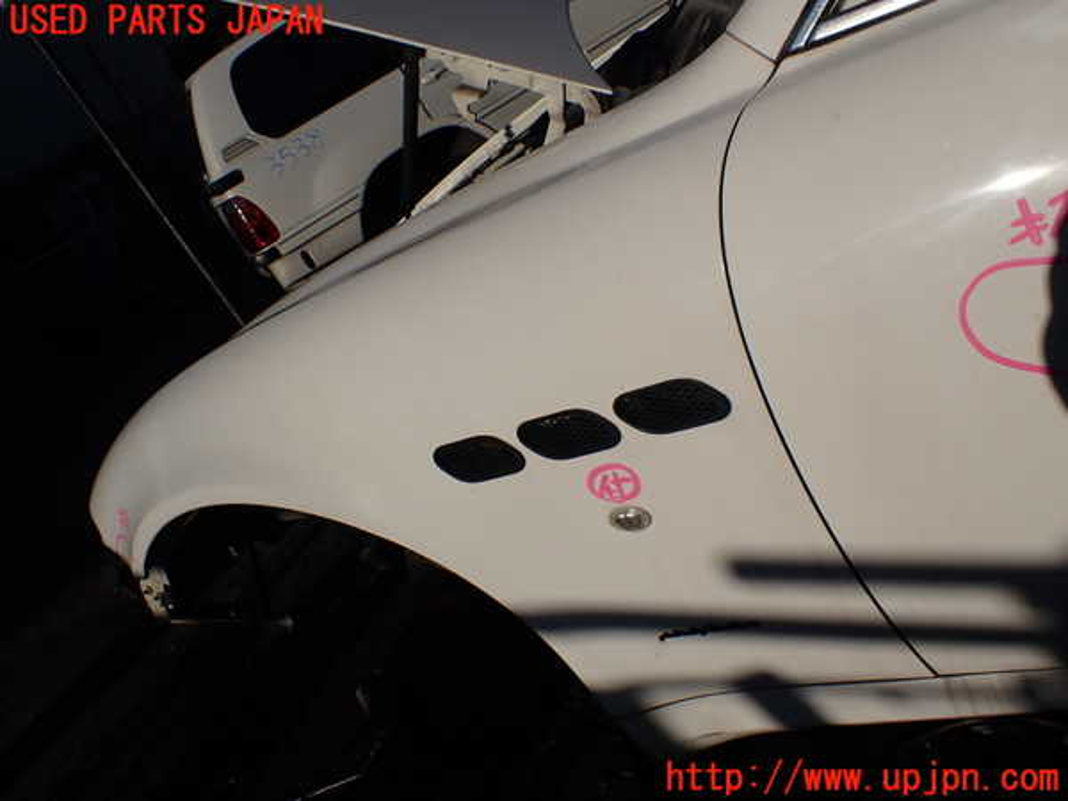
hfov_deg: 60.0
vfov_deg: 46.8
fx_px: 926
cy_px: 400
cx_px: 534
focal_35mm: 30
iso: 100
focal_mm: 5.4
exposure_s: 1/800
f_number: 9
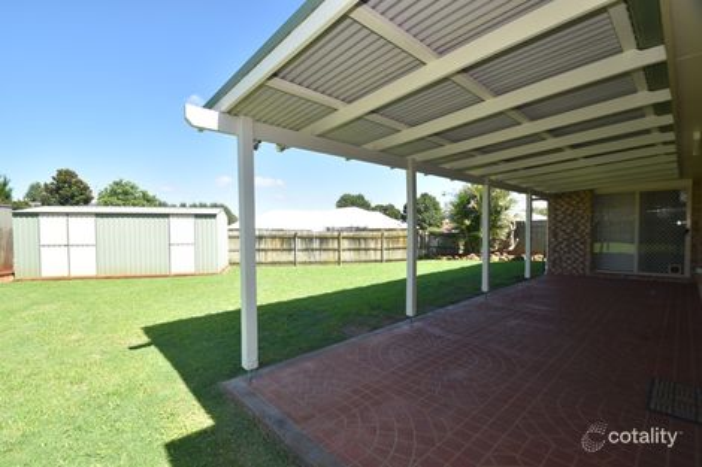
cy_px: 234
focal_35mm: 15
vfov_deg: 77.3
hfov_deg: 100.4
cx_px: 351
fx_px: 292
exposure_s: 1/200
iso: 100
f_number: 7.1
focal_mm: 10
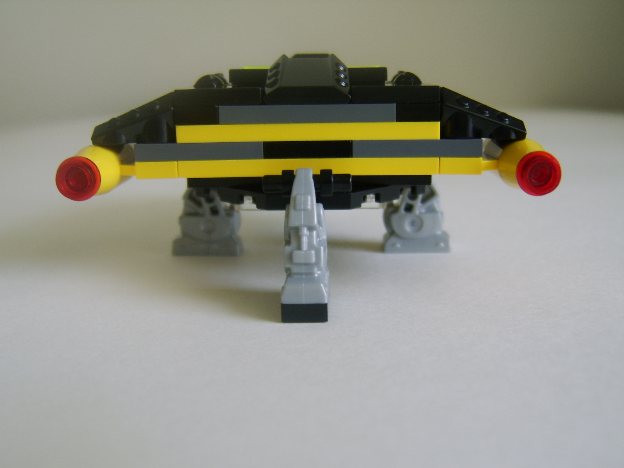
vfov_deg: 45.4
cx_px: 312
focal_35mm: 31
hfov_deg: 58.4
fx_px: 559
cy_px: 234
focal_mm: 8.13
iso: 71
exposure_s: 1/21
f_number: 2.7
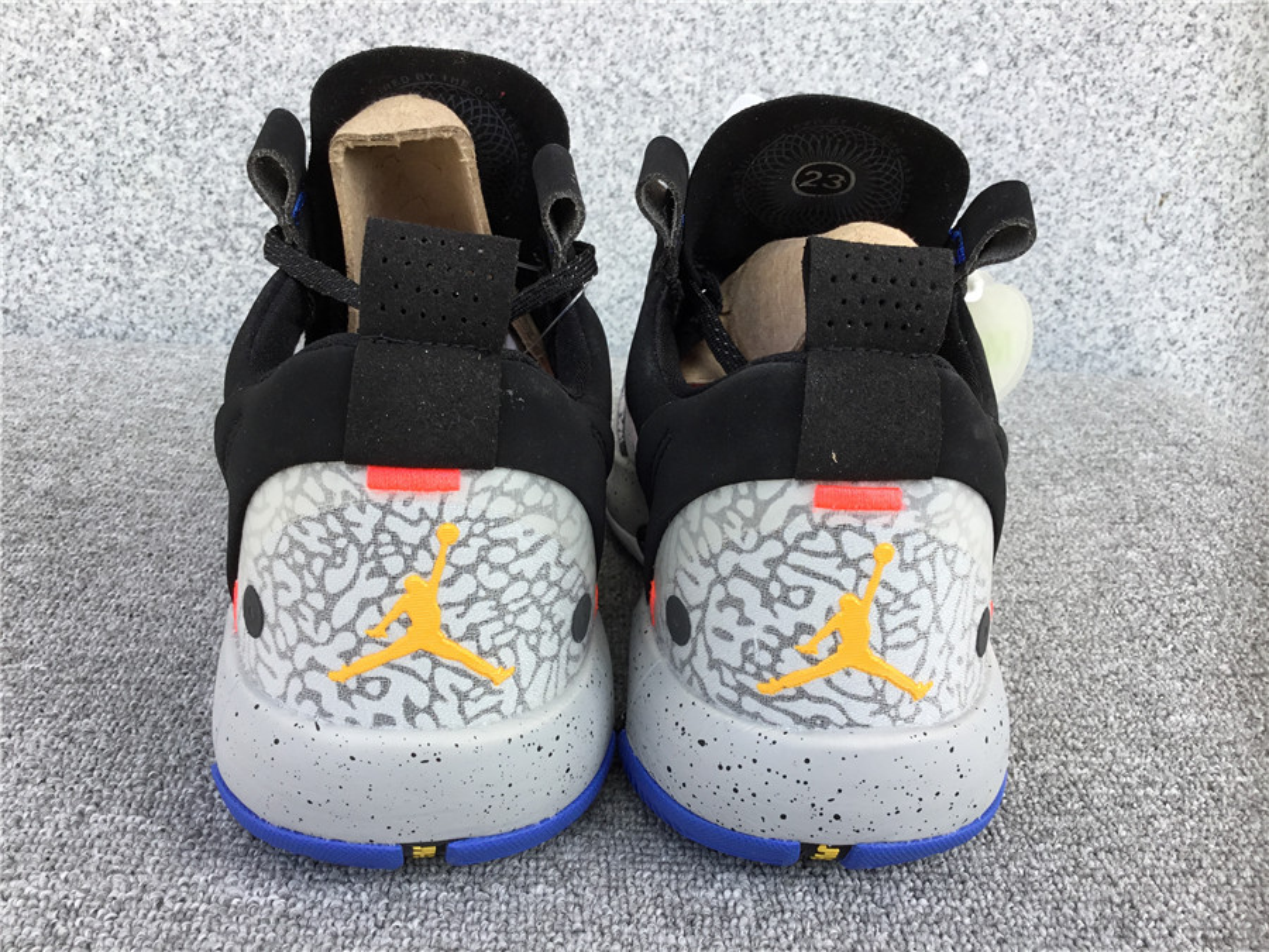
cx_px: 634
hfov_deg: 58.4
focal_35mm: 31
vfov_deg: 45.4
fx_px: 1136
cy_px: 476
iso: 25
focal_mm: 3.3
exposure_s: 1/189
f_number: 2.4
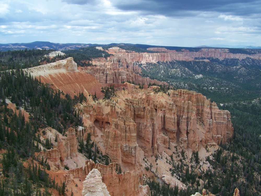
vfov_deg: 37.8
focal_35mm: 38
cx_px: 130
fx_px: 287
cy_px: 98
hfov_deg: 48.9
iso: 80
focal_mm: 6.3
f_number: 4
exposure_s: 1/640
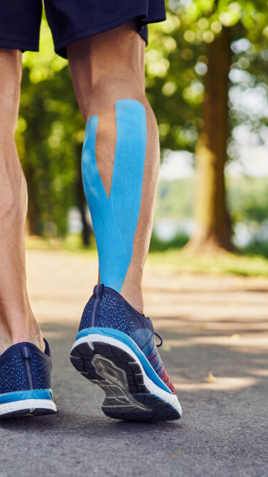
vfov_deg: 24.5
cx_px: 20
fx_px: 1100
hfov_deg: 13.7
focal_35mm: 87
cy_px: 239
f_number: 2.8
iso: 640
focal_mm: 55
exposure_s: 1/1250
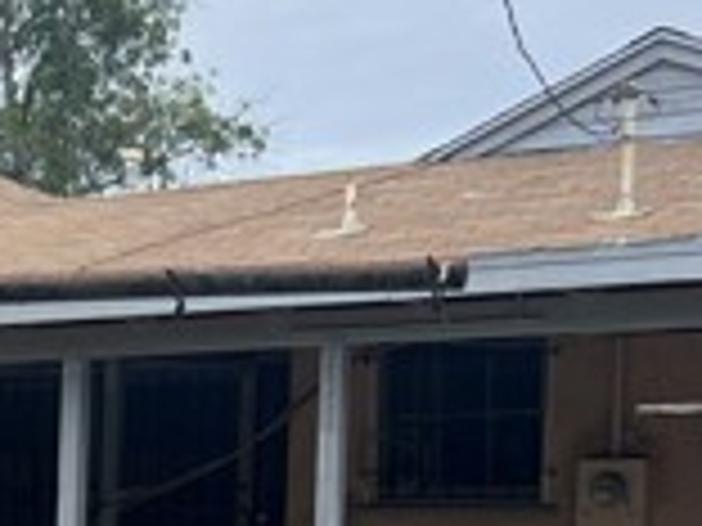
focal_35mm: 107
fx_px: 2170
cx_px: -378
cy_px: 625
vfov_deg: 13.5
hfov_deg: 16.6
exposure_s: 1/1344
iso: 50
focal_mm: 5.7
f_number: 1.5
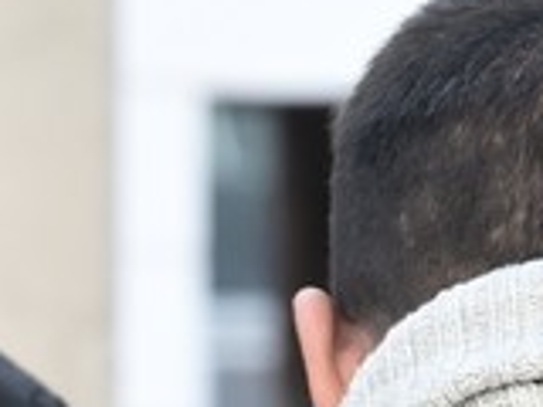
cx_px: 618
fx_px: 11875
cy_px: 278
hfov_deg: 2.6
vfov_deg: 2.0
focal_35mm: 757
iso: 640
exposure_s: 1/500
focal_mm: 70
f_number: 5
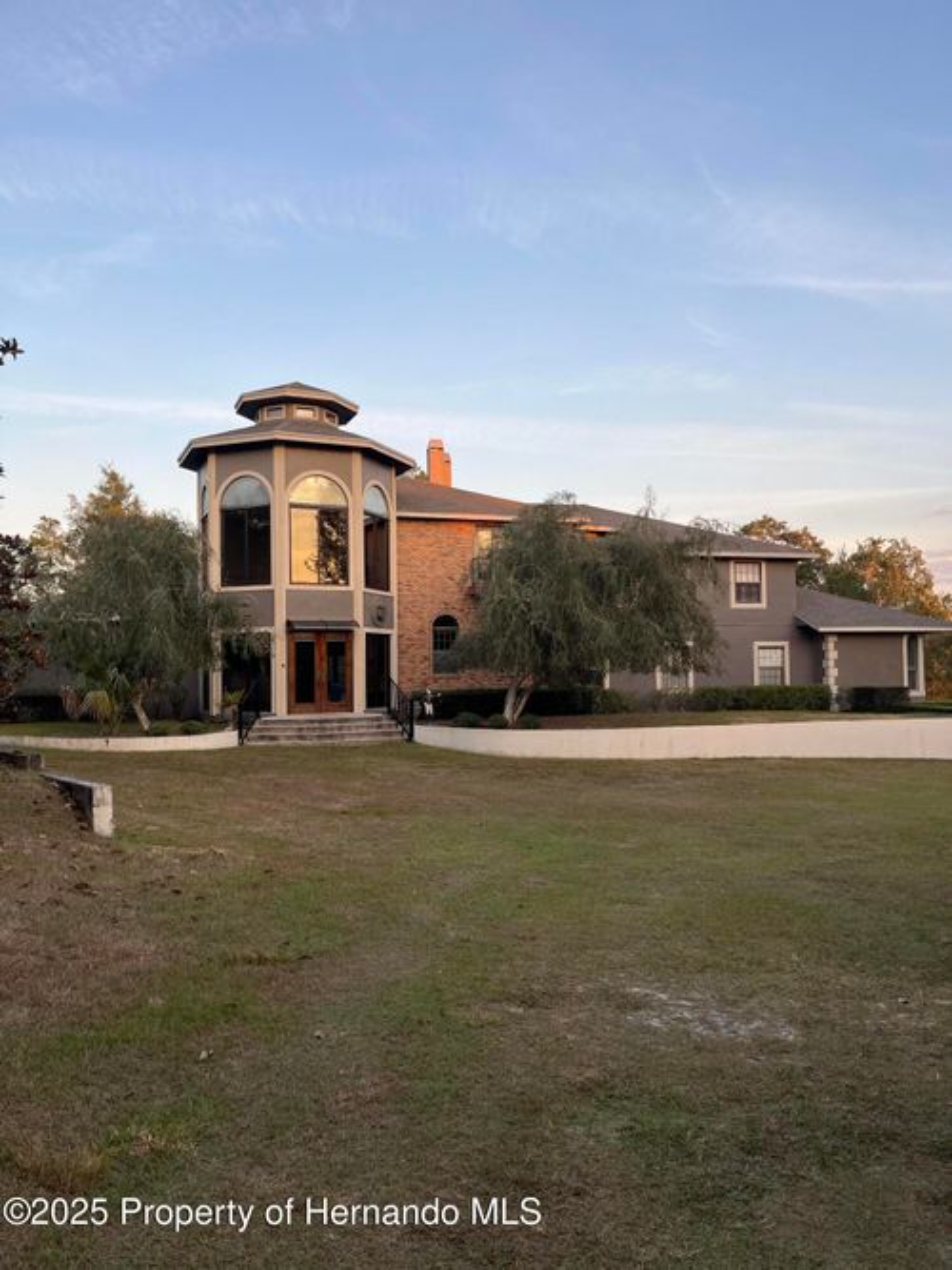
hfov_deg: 53.0
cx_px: 476
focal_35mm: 26
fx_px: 954
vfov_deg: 67.3
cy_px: 635
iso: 50
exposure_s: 1/415
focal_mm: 5.1
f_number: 1.6
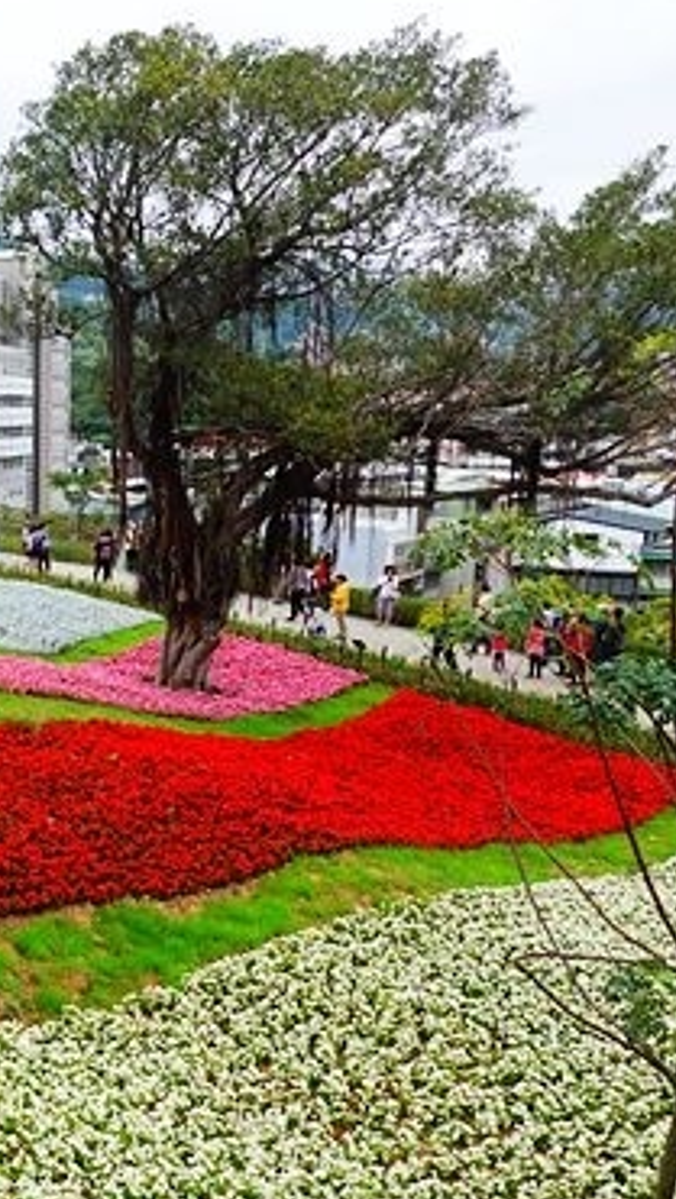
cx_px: -188
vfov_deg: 46.3
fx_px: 1401
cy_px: 677
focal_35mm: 44
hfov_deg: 24.0
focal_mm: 9
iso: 125
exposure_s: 1/200
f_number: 4
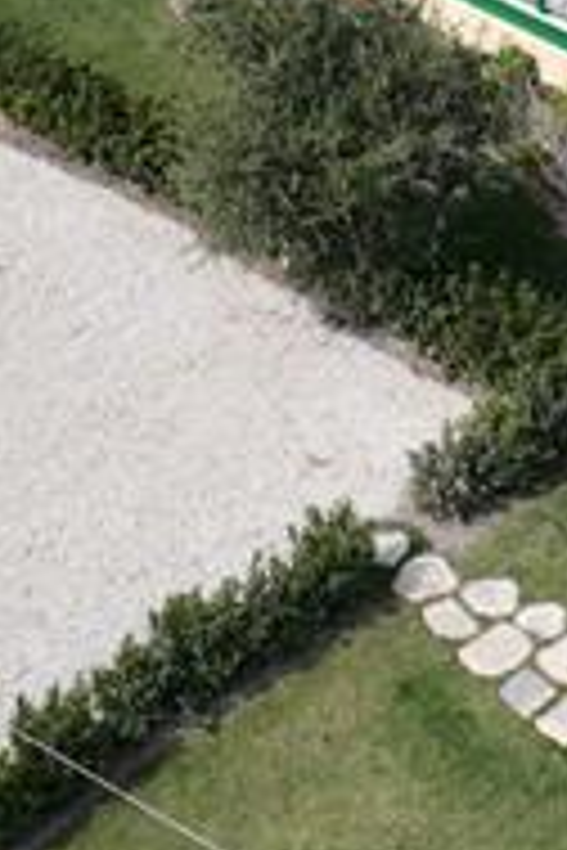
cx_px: 932
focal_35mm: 135
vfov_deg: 14.4
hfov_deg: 9.8
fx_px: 3189
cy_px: -340
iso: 110
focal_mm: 12.29
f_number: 2.8
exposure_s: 1/2000
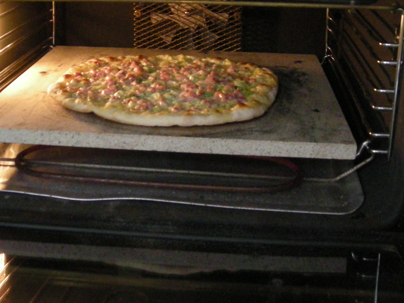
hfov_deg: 34.3
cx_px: 176
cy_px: 72
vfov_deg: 25.8
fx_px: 654
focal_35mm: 56
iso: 400
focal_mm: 5.7
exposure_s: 1/31.4
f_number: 2.8
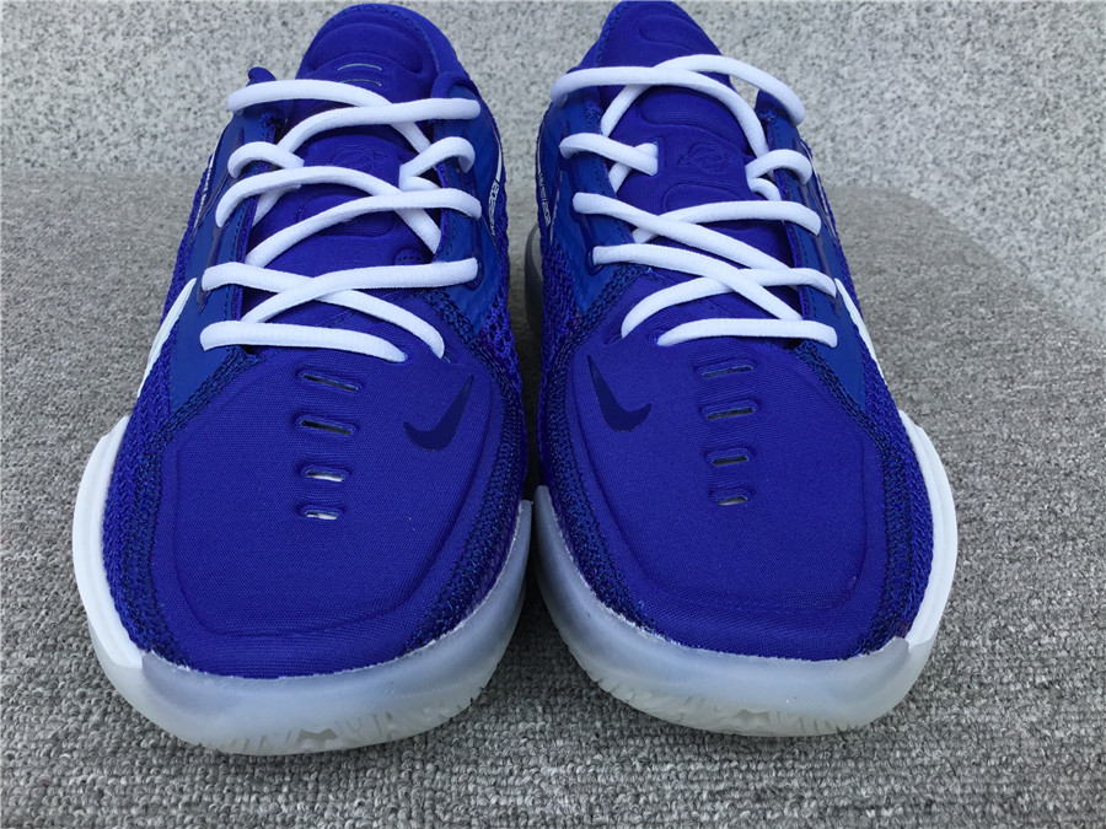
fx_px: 990
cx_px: 553
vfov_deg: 45.4
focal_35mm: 31
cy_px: 414
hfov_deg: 58.4
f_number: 2.4
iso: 25
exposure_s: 1/578
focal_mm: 3.3
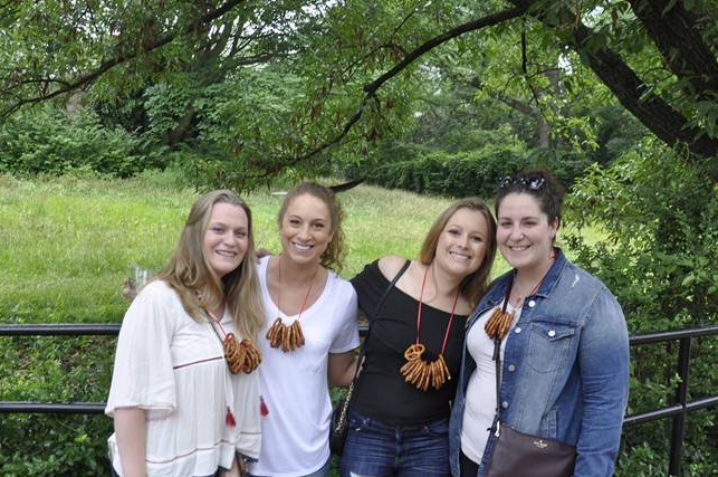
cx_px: 319
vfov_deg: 31.6
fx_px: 837
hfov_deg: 46.4
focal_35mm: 42
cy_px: 317
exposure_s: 1/20
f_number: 3.5
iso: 400
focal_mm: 18
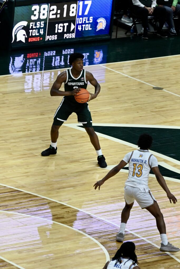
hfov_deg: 6.9
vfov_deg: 10.3
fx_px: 1499
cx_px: 90
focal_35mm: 200
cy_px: 134
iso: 5000
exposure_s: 1/1000
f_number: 6.3
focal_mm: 200
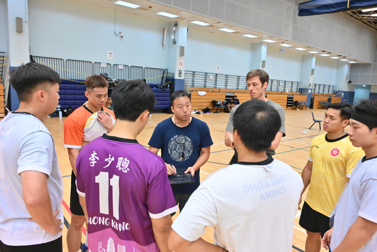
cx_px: 188
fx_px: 272
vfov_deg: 49.6
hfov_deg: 69.4
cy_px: 126
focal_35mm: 26
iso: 3200
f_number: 4
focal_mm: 26
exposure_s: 1/640
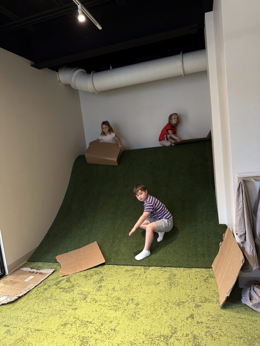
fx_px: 240
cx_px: 130
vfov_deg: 71.6
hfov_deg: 56.8
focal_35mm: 24
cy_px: 173
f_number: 1.78
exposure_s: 1/60
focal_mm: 6.86
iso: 250
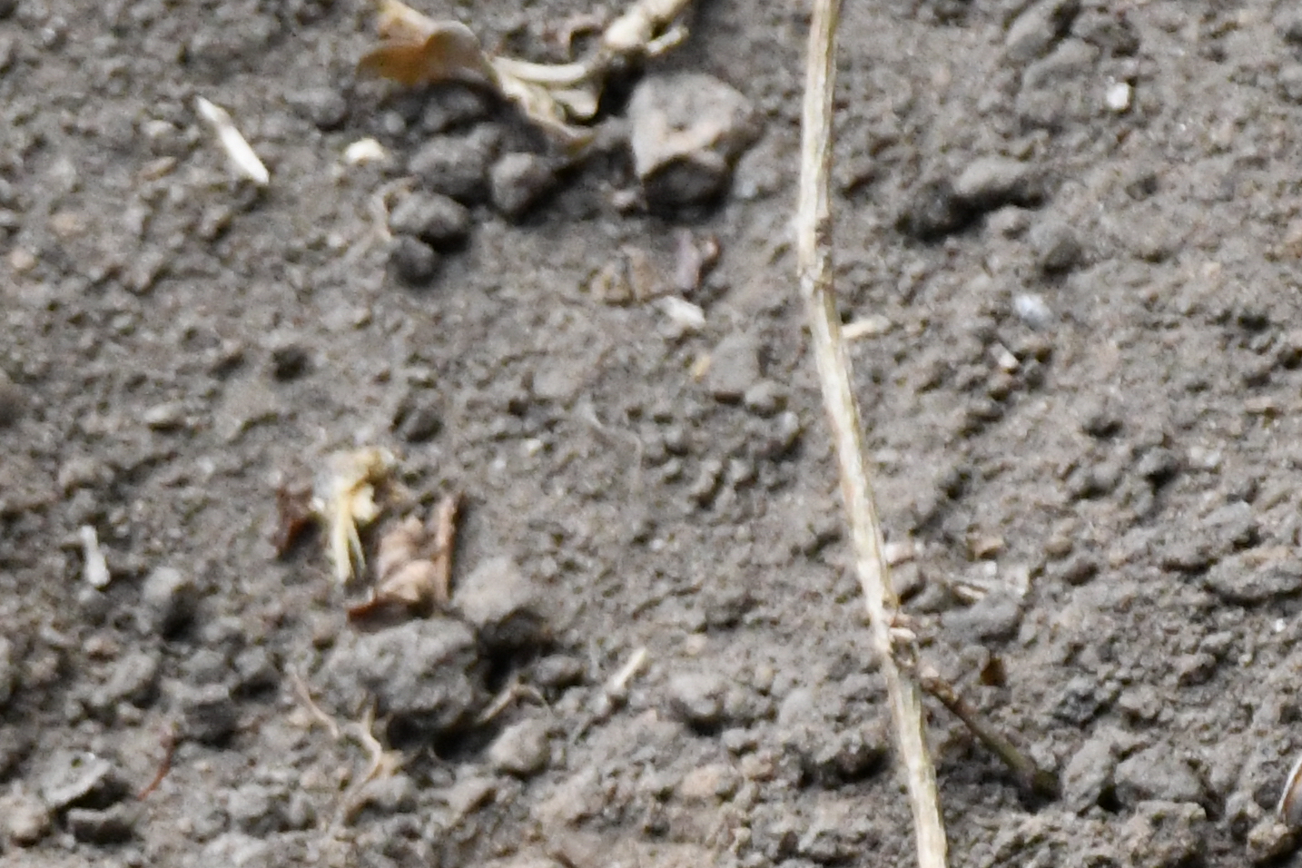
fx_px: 15731
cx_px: -1075
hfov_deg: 4.7
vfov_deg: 3.1
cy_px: 1524
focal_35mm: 435
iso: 3200
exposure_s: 1/2500
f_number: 8
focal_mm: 75
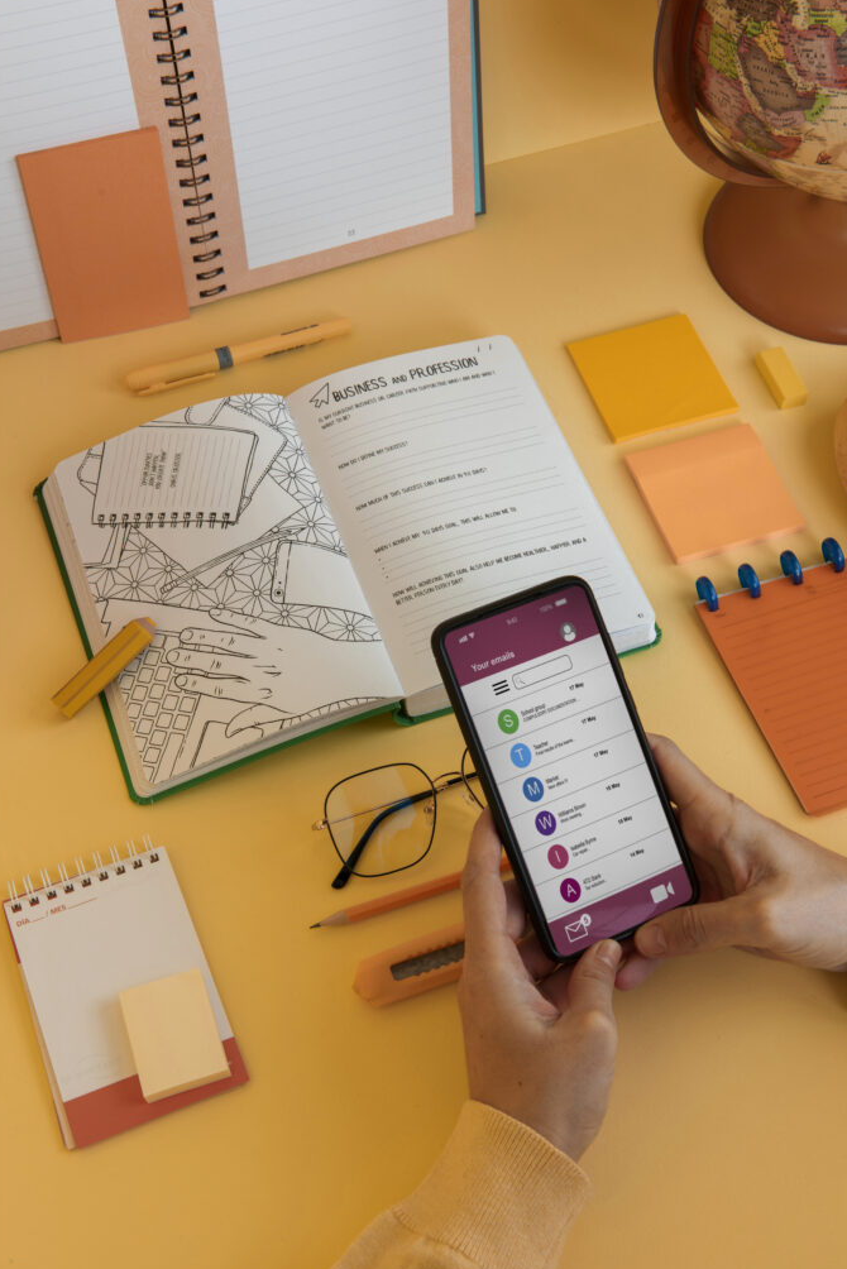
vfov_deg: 38.9
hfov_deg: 26.5
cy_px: 628
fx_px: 1798
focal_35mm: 51
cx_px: 419
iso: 100
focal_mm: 50
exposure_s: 1/125
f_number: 11
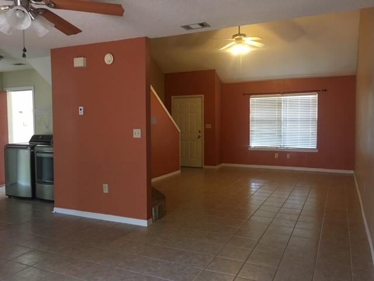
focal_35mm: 29
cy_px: 140
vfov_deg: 48.2
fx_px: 313
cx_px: 187
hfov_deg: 61.7
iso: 100
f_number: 2.2
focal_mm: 4.15
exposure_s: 1/10
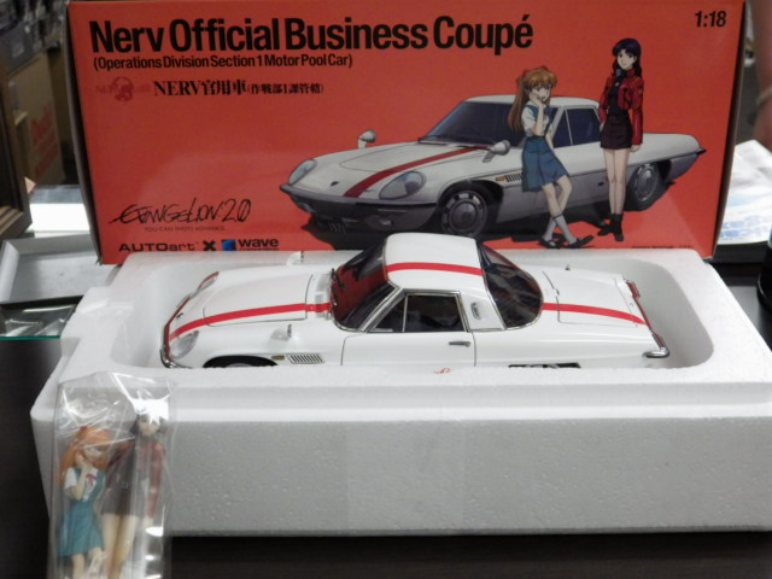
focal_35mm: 50
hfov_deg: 38.2
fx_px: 1115
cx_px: 386
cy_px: 290
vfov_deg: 29.1
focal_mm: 9
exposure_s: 1/60
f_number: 3.8
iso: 640
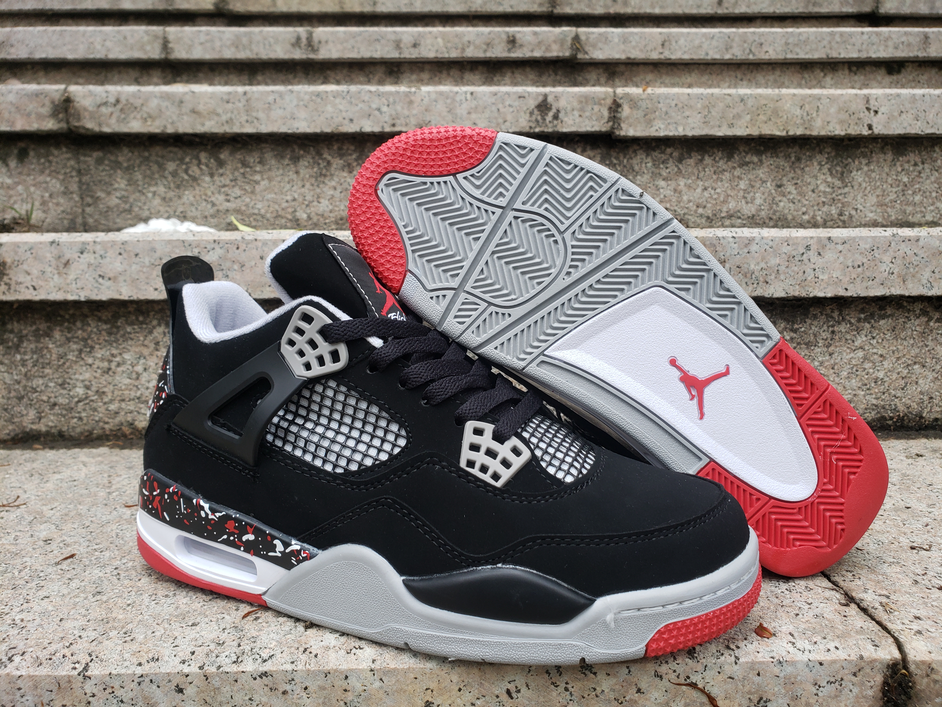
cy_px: 354
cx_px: 471
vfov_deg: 53.1
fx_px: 708
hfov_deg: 67.3
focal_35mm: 26
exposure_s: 1/50
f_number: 2.4
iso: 125
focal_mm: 4.3
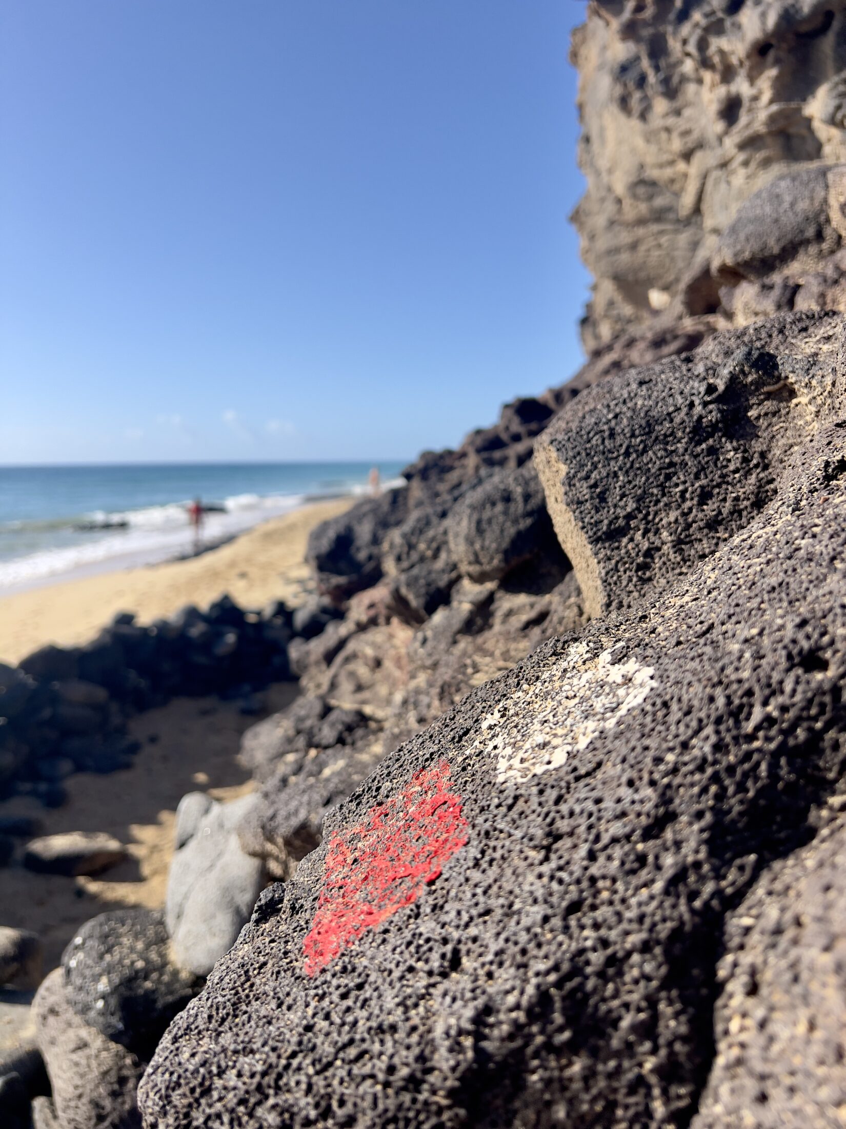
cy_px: 564
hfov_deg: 53.1
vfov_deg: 67.3
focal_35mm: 26
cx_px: 423
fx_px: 847
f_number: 1.5
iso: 50
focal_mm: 5.7
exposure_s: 1/3968
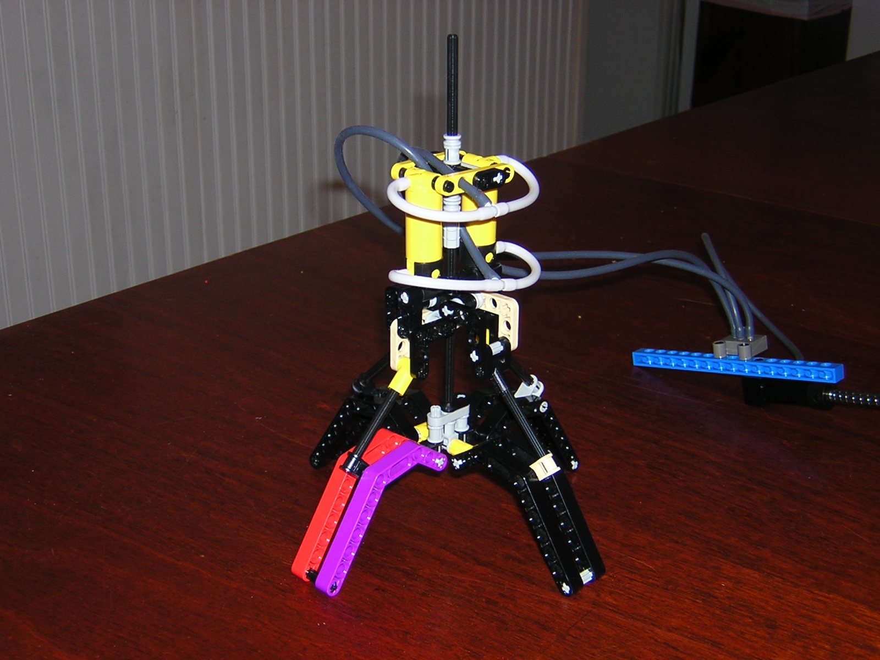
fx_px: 1297
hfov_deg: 37.5
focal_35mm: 51
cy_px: 330
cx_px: 440
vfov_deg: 28.6
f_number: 3.1
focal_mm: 6.6
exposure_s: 1/60.1
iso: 100
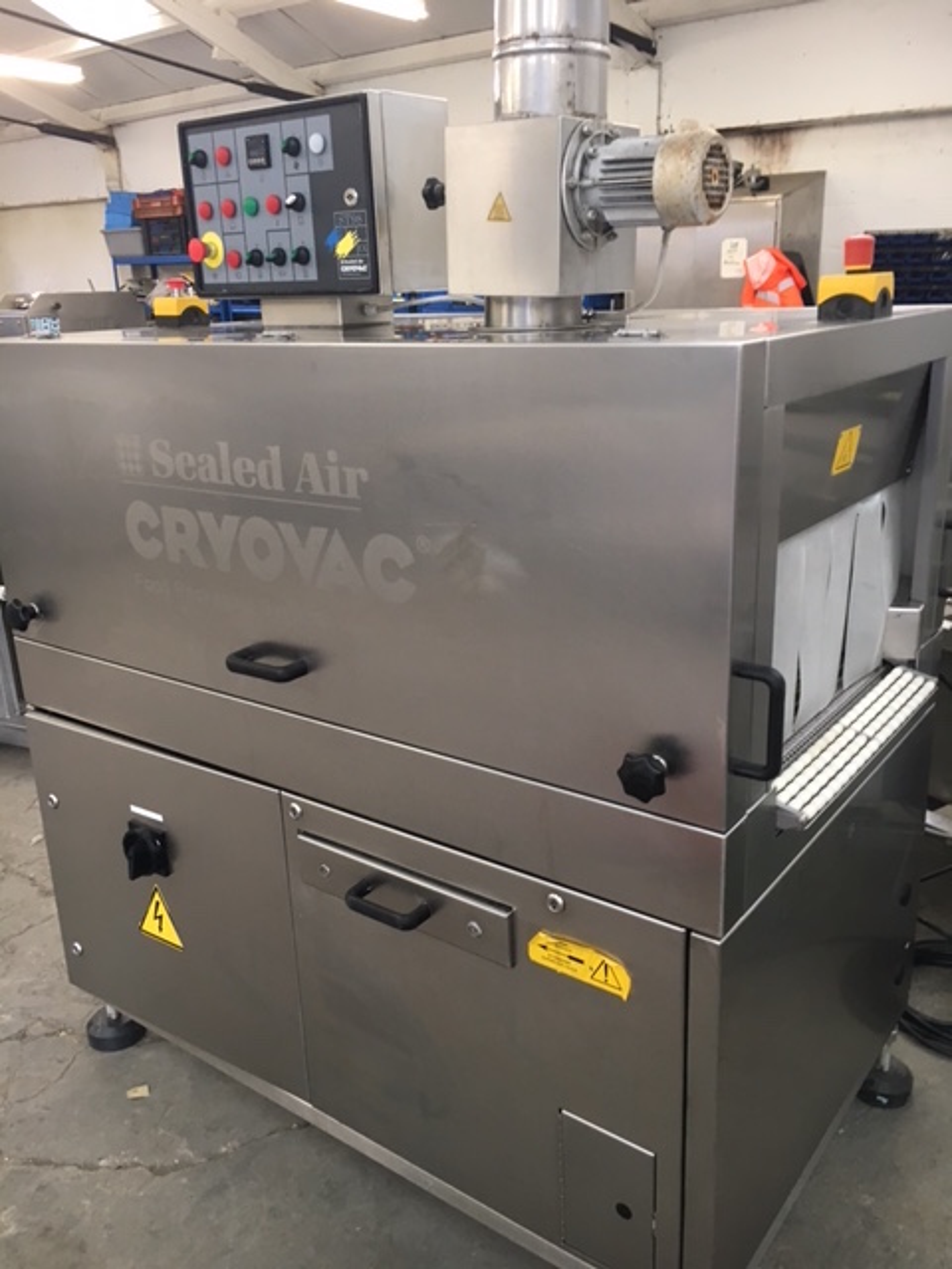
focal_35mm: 29
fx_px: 1063
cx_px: 476
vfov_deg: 61.7
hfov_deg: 48.2
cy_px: 634
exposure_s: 1/33
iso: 100
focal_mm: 4.15
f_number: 2.2
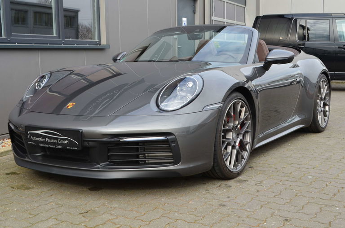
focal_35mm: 48
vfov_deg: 27.9
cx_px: 172
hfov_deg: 41.2
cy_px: 114
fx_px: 459
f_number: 10
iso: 250
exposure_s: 1/60
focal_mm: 32
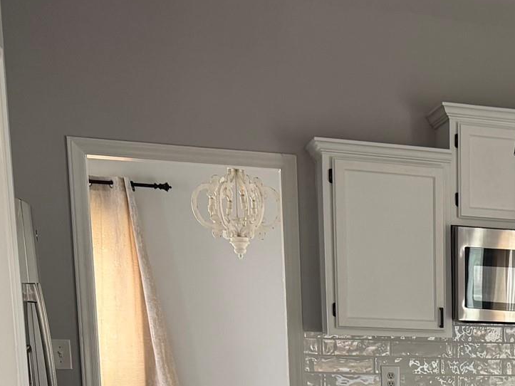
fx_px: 1012
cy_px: 505
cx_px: 623
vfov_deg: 19.8
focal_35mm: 68
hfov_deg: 25.5
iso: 200
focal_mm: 6.76
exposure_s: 1/95
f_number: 1.78
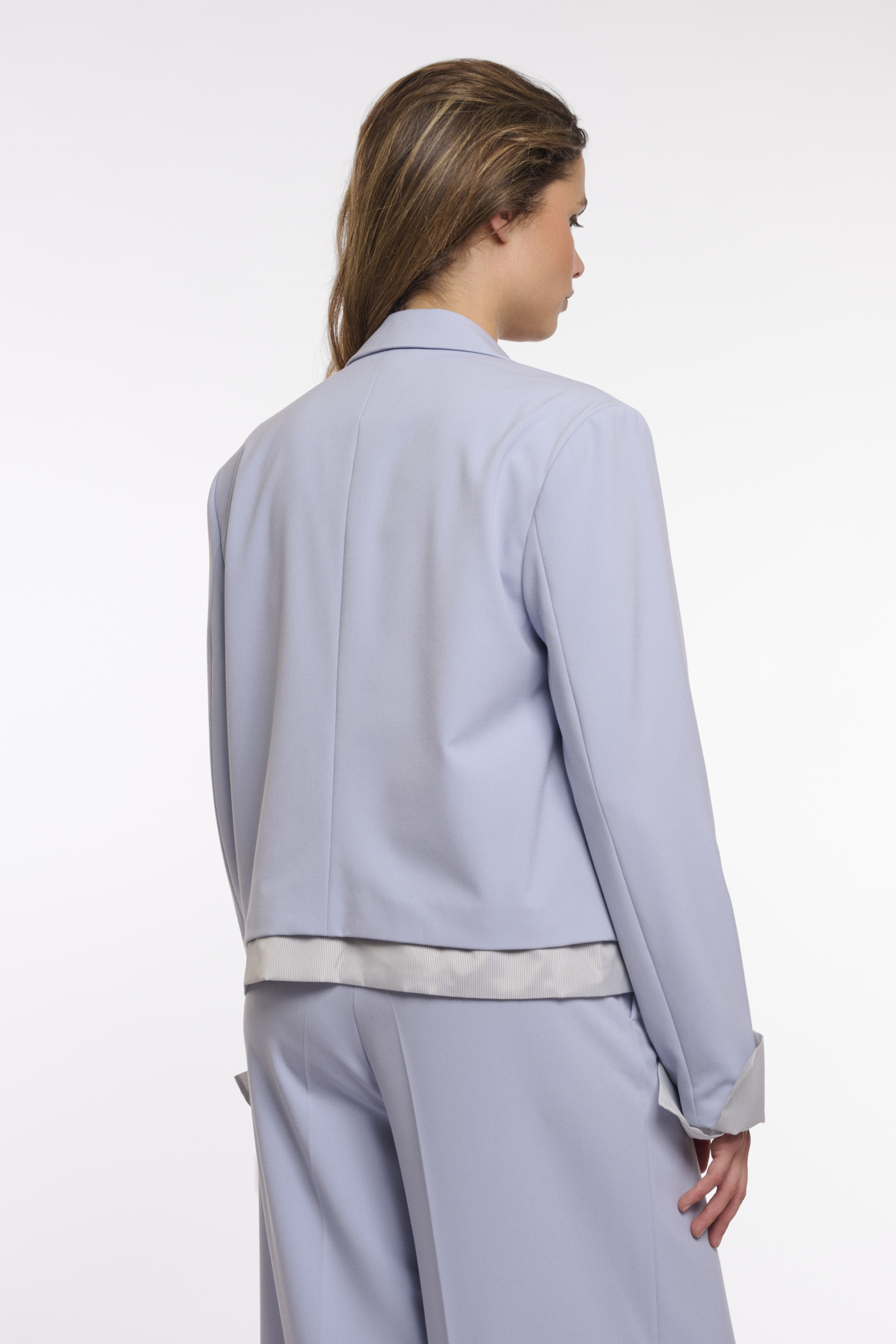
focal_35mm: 77
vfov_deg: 26.3
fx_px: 2874
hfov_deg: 17.7
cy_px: 672
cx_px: 448
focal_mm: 77
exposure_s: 1/160
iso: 125
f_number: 8
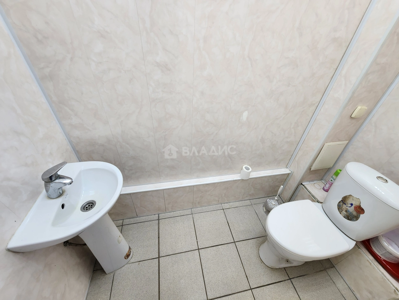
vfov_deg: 89.9
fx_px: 150
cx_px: 200
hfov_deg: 106.2
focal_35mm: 13
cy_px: 150
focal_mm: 2.2
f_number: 2.2
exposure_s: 1/50
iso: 200
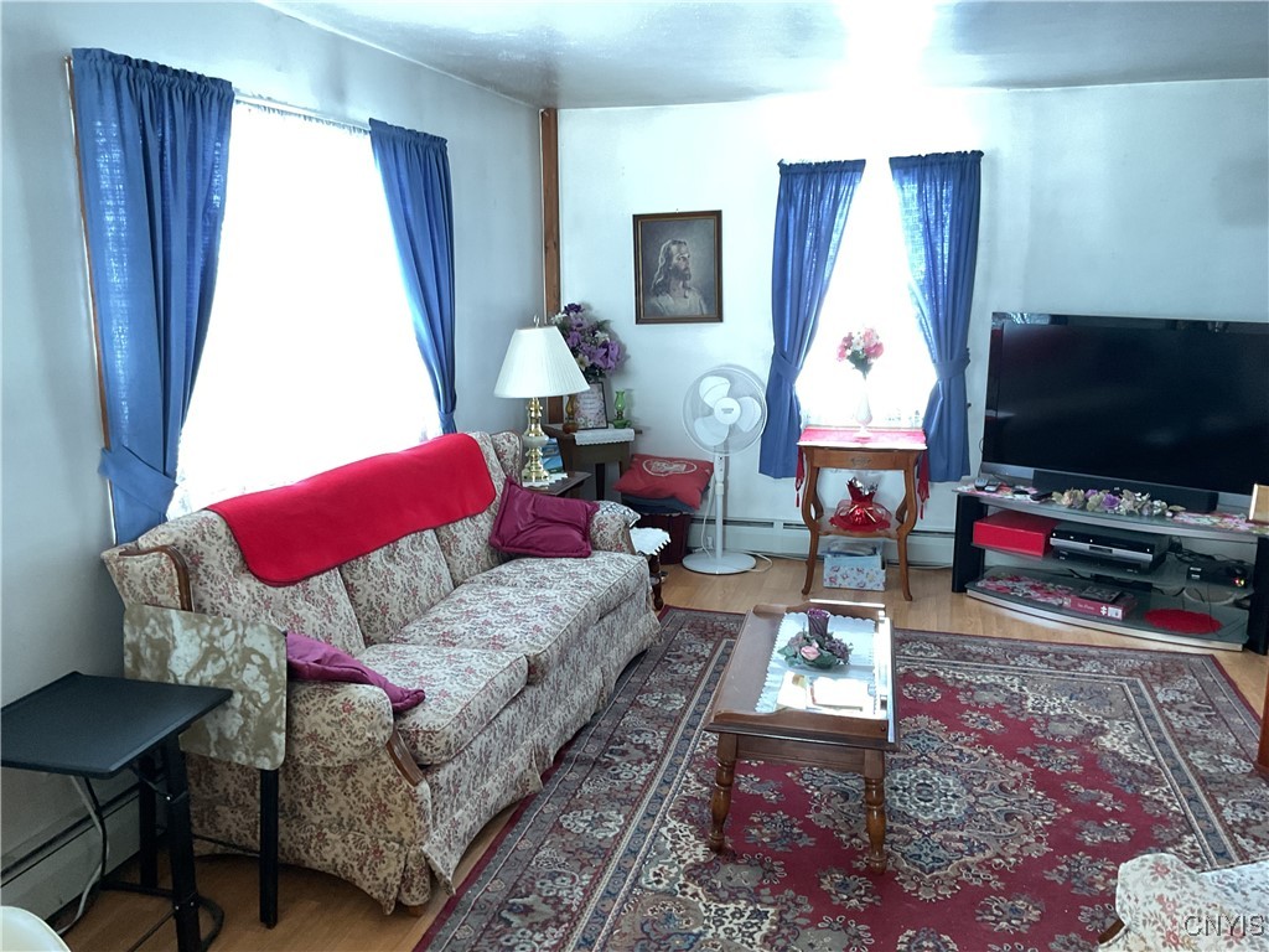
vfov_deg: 48.2
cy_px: 476
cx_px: 634
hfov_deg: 61.7
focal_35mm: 29
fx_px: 1063
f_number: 1.8
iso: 500
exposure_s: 1/24
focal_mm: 3
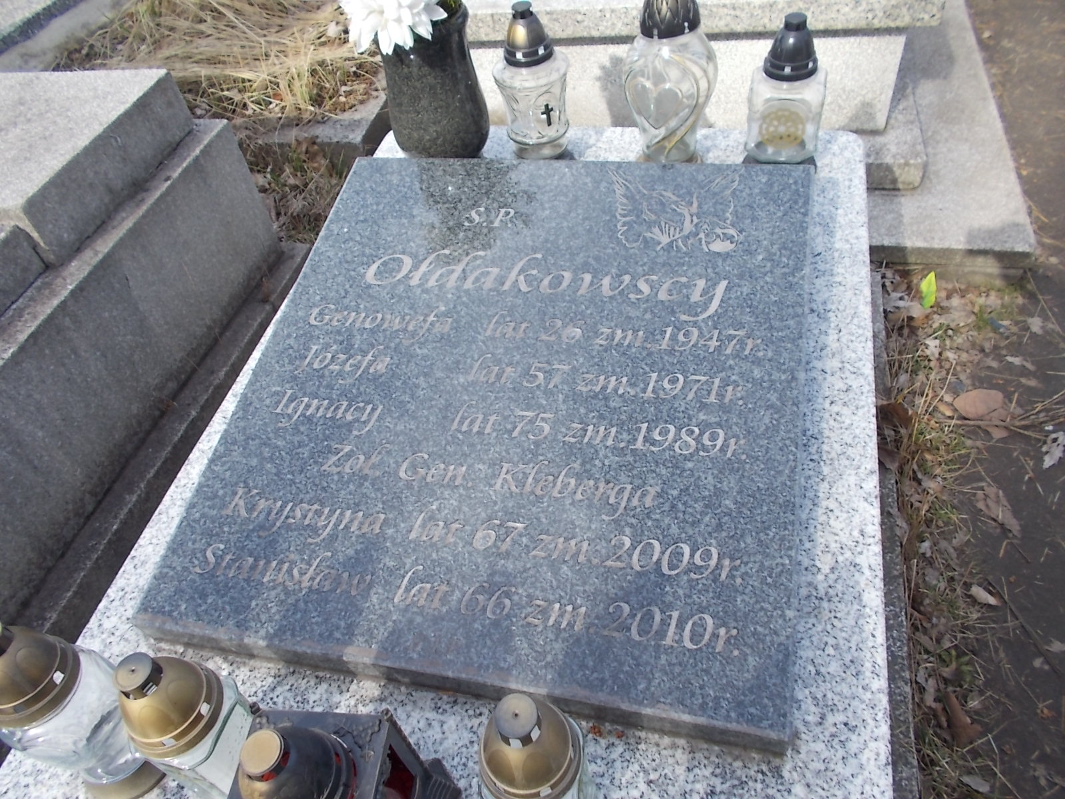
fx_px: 800
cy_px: 400
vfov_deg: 53.1
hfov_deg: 67.3
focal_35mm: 26
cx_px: 532
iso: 80
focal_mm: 4.6
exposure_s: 1/250
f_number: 3.2
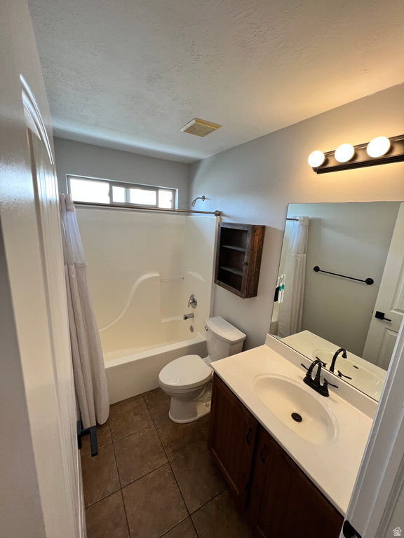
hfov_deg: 89.9
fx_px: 202
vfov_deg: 106.2
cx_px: 202
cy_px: 269
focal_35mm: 13
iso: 125
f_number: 1.8
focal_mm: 1.57
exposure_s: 1/120
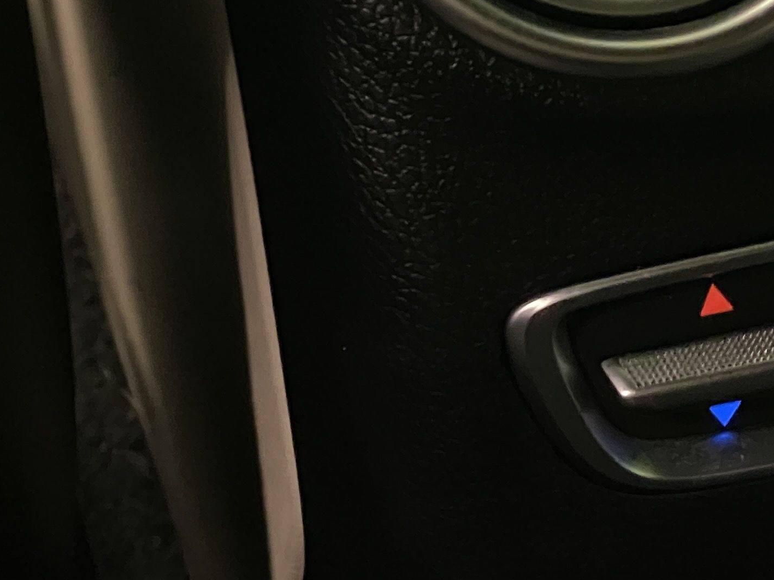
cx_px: 1012
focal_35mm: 148
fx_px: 3308
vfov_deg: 10.0
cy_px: 44
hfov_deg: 12.9
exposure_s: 1/25
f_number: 2
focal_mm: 6
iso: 1600
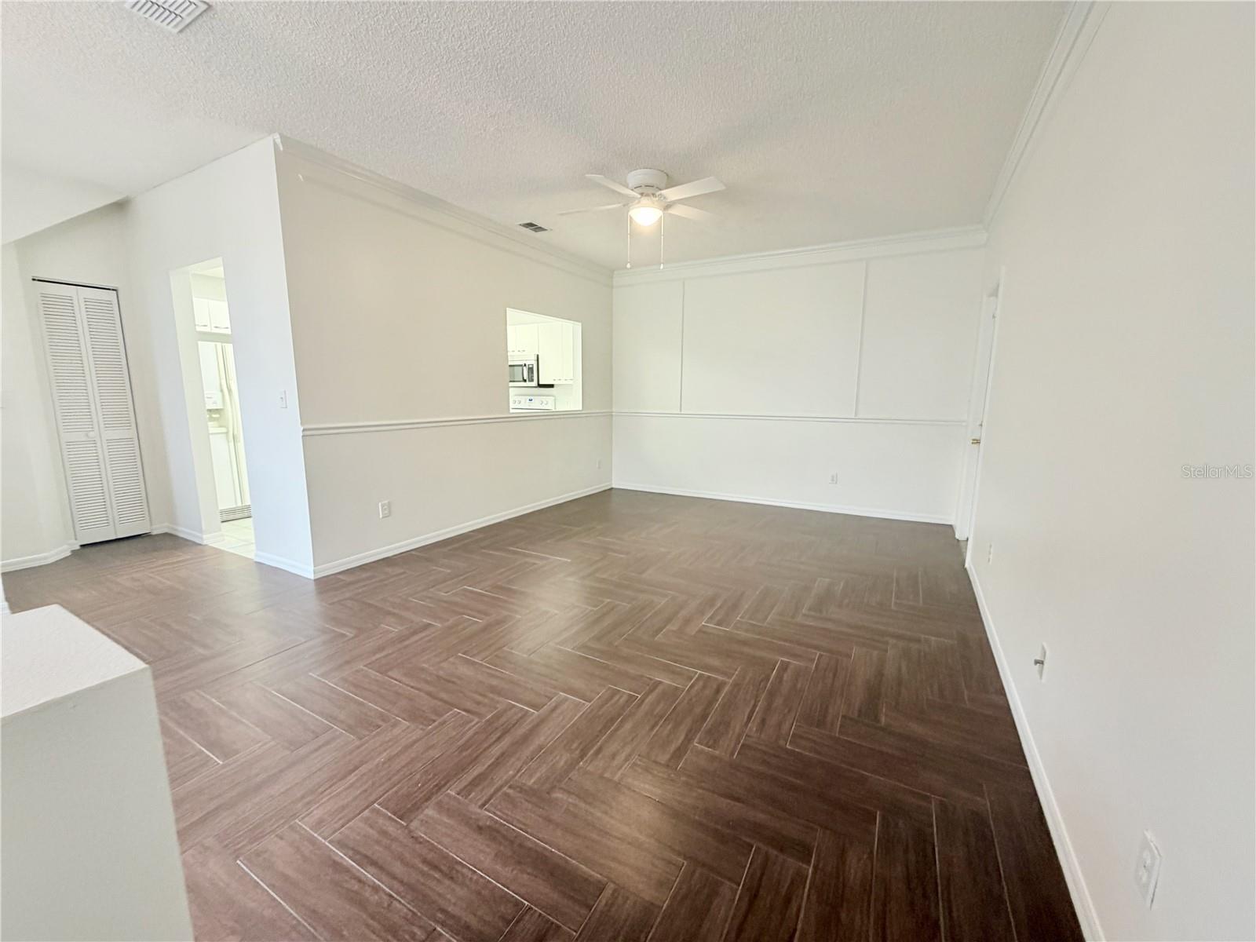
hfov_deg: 102.1
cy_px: 471
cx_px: 628
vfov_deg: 85.7
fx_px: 508
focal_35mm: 14
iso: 250
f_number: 2.2
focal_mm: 2.22
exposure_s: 1/60
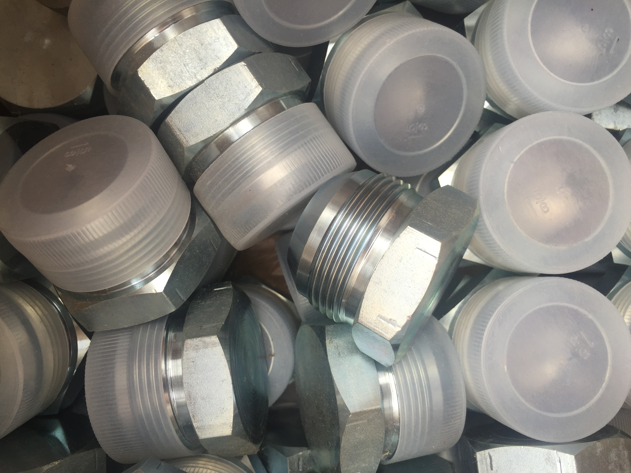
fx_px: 529
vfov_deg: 48.2
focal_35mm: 29
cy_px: 236
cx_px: 316
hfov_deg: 61.7
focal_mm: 4.15
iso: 32
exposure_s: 1/60
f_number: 2.2
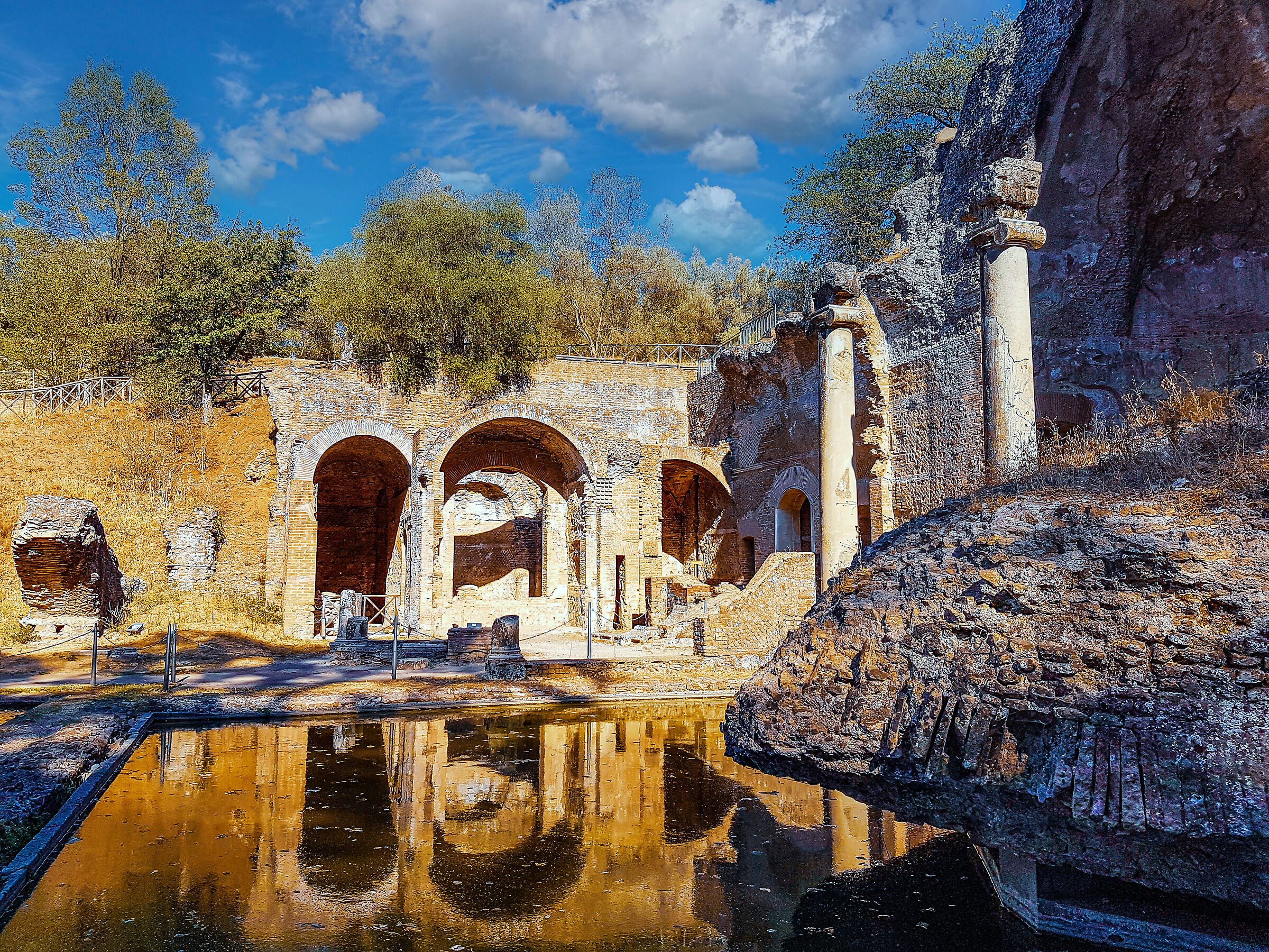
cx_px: 634
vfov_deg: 53.1
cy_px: 476
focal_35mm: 26
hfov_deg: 67.3
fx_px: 953
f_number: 1.7
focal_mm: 4.2
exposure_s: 1/1432
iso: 40
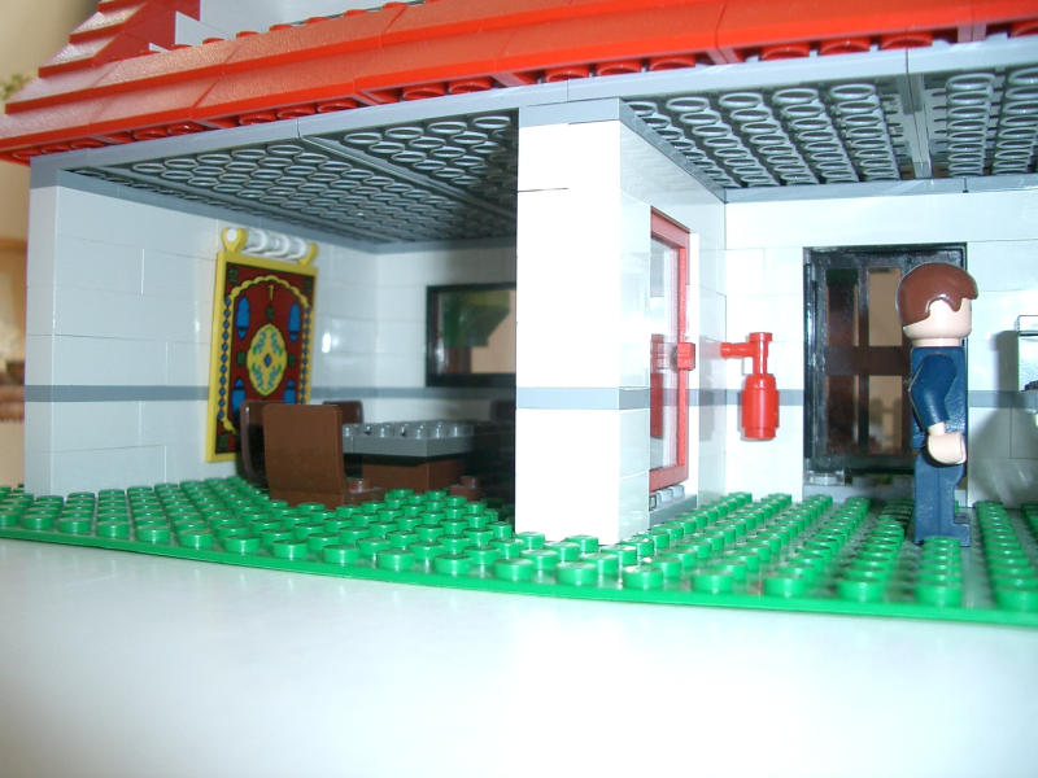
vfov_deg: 40.7
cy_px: 389
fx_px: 1050
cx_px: 519
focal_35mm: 35
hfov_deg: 52.6
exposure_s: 1/40
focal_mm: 5.8
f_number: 2.6
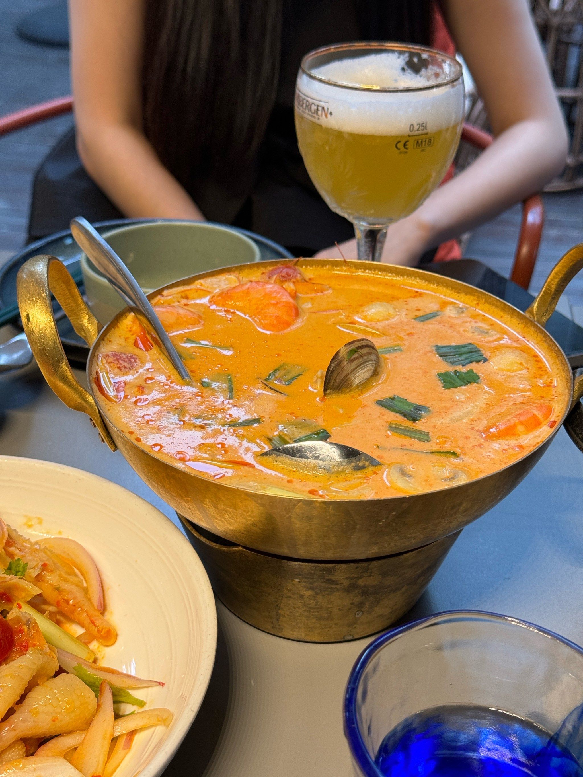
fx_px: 1078
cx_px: 292
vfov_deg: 39.7
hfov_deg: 30.3
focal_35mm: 48
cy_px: 388
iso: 100
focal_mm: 6.76
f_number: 1.78
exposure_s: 1/60
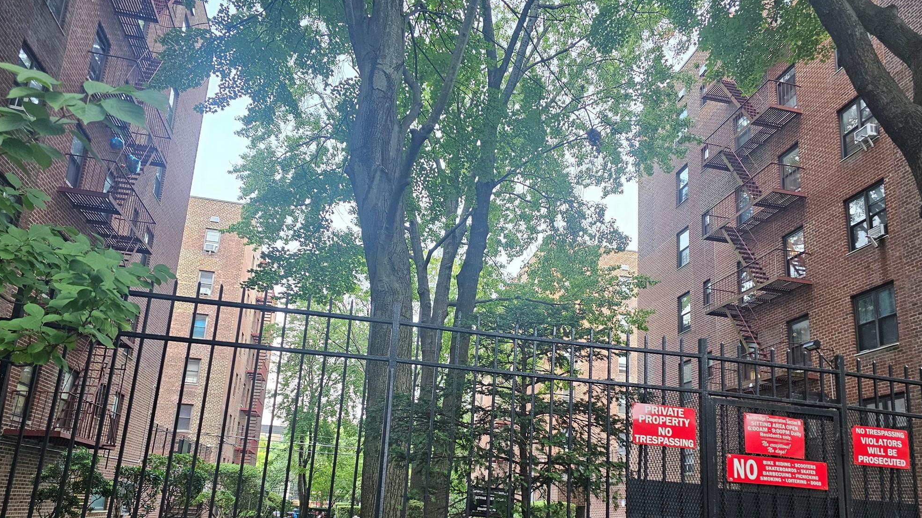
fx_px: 636
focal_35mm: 26
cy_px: 354
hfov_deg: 71.9
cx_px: 460
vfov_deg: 43.6
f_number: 1.7
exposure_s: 1/120
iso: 250
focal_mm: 6.3
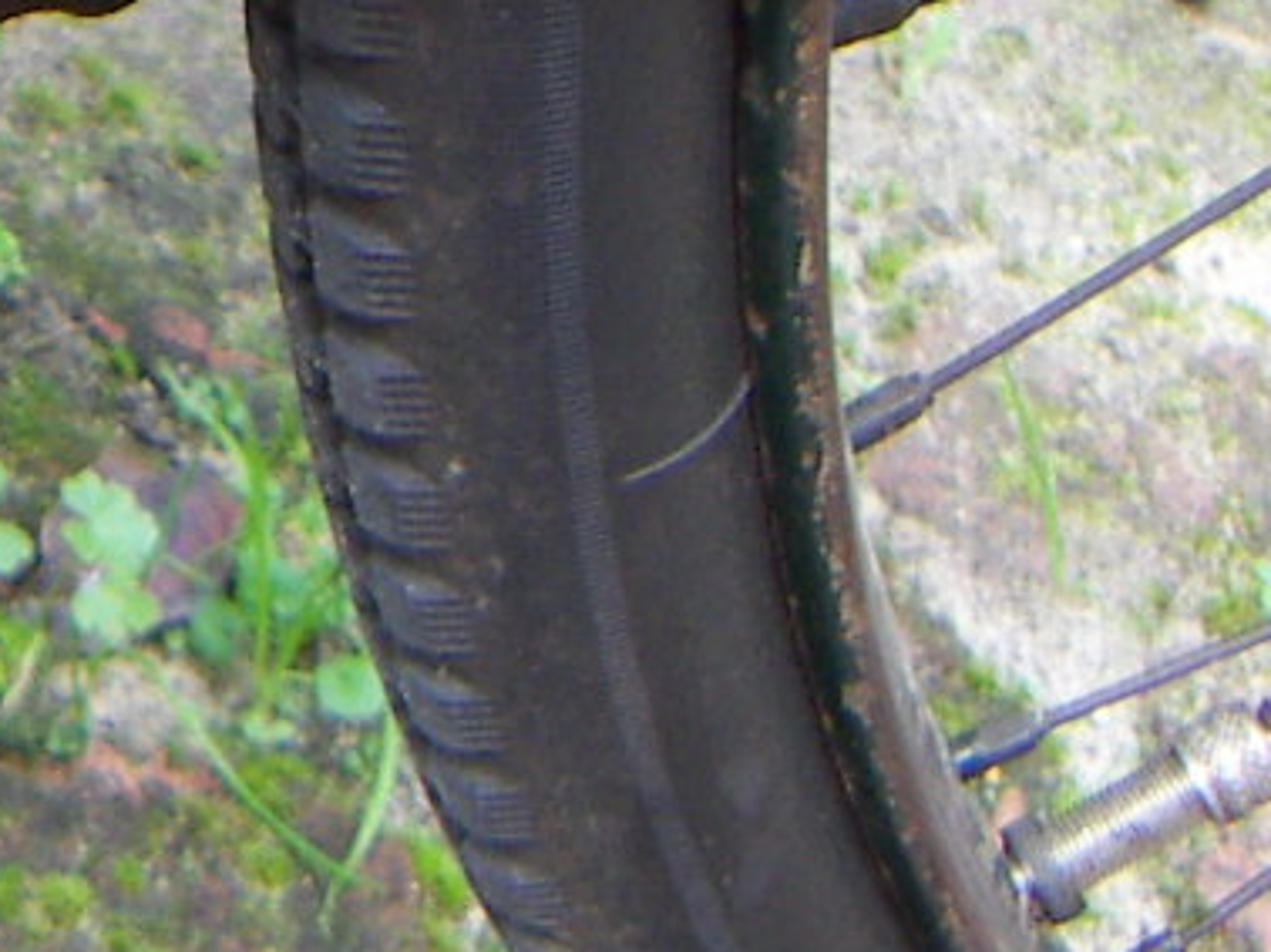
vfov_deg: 11.9
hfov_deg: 14.9
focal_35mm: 122
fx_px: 4477
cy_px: -114
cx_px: -693
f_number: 2.8
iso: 100
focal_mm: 4.7
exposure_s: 1/50
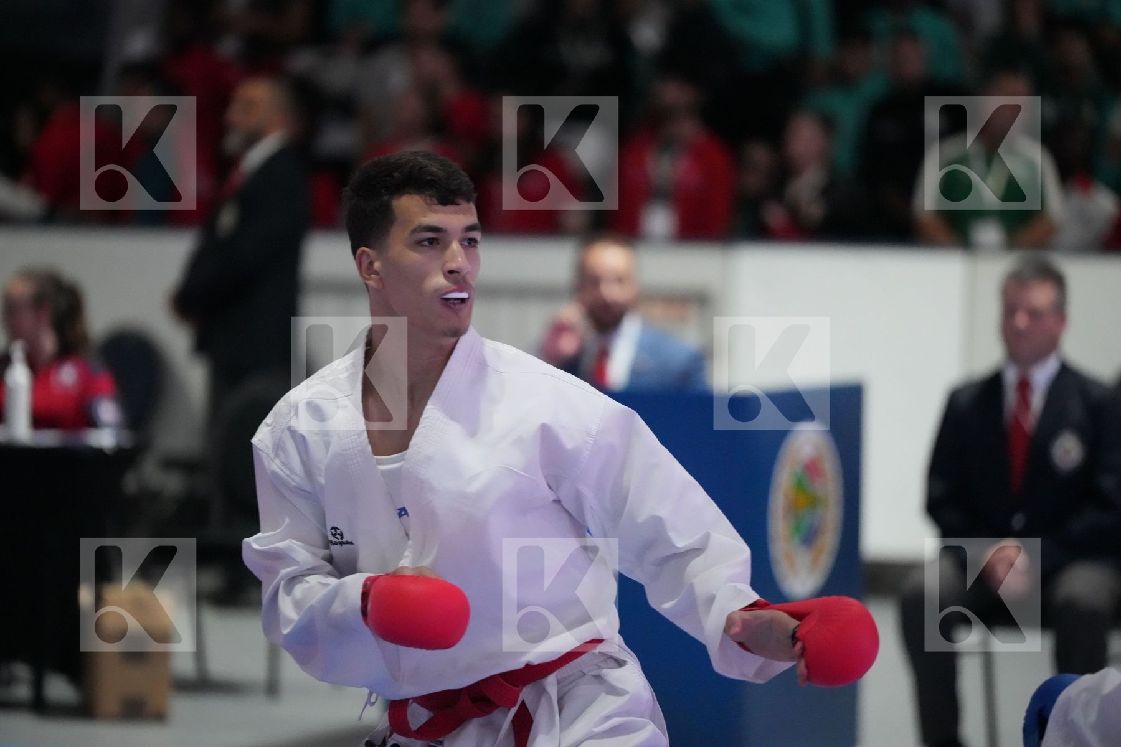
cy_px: 374
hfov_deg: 11.3
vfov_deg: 7.5
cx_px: 560
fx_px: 5667
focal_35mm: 182
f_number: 2.8
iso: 12800
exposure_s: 1/800
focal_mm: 182
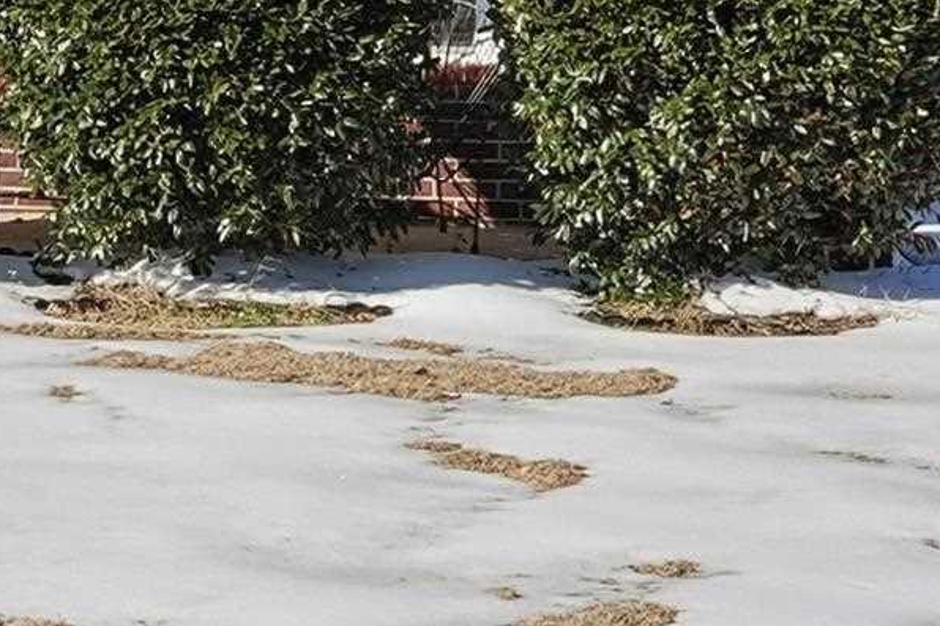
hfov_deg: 14.2
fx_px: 3485
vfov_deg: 10.1
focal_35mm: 134
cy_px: -189
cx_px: -543
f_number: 9
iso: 250
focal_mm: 26.5
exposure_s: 1/1600
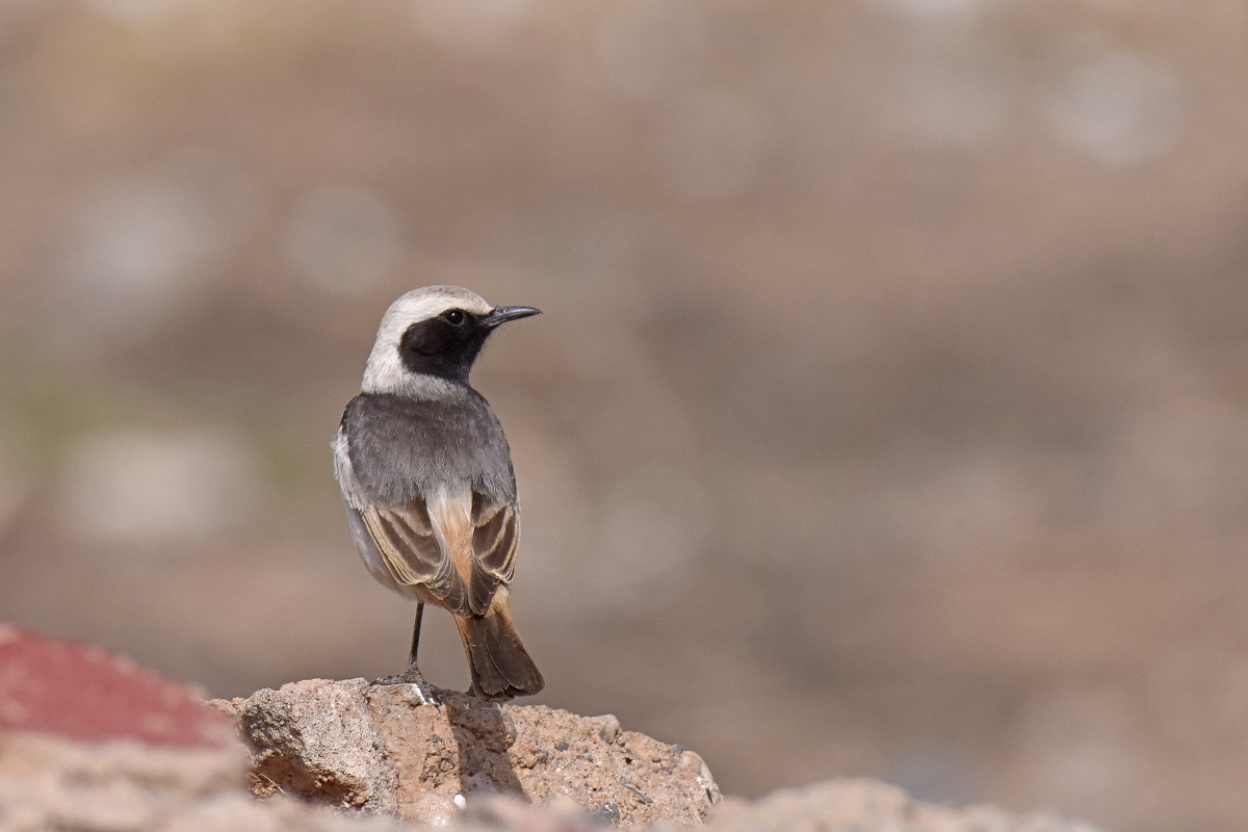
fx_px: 17332
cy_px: 416
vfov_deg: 2.7
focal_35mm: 500
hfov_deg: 4.1
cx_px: 624
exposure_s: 1/4000
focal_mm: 500
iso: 400
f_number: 8
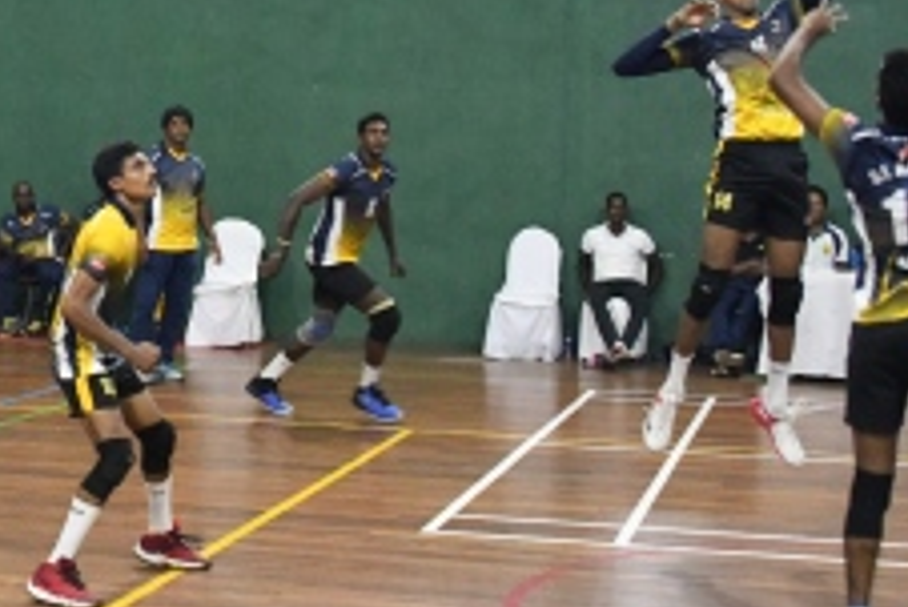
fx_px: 2322
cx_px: 32
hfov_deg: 21.5
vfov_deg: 14.8
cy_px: 86
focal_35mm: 92
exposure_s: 1/320
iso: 12800
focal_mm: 32
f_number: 4
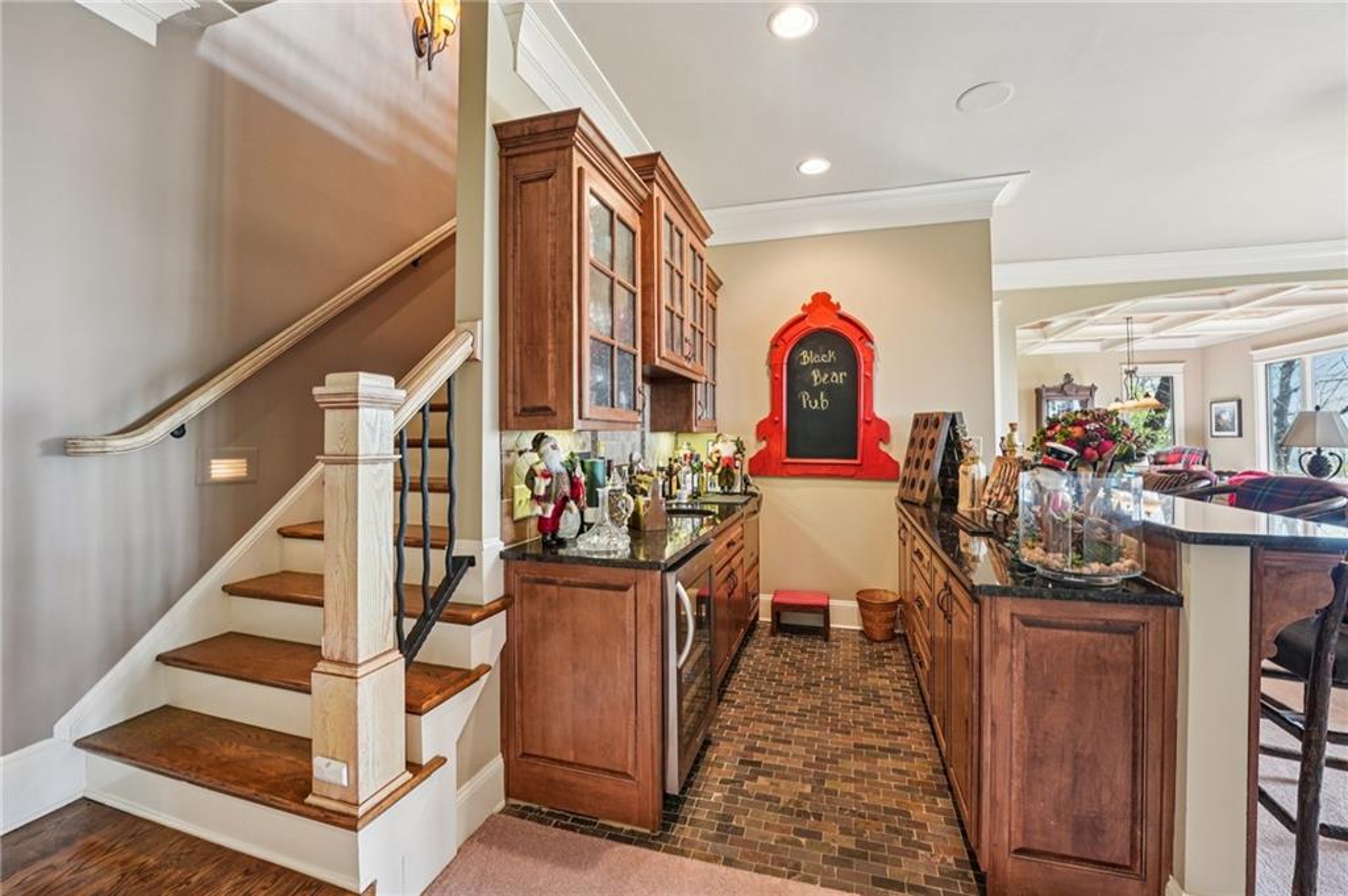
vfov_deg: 81.1
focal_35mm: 14
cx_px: 674
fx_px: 524
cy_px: 448
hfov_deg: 104.3
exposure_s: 1/5
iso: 320
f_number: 8
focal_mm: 14
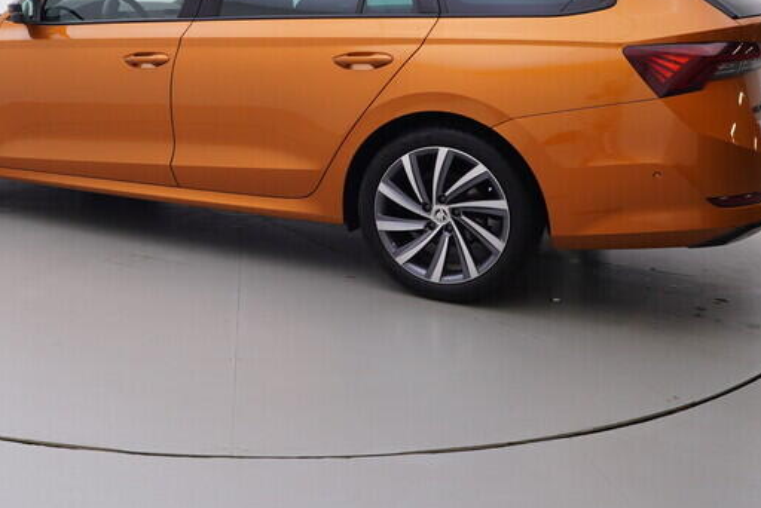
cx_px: 213
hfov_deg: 42.5
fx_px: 952
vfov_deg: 29.4
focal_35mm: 45
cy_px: 117
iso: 200
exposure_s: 1/80
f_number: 5
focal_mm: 15
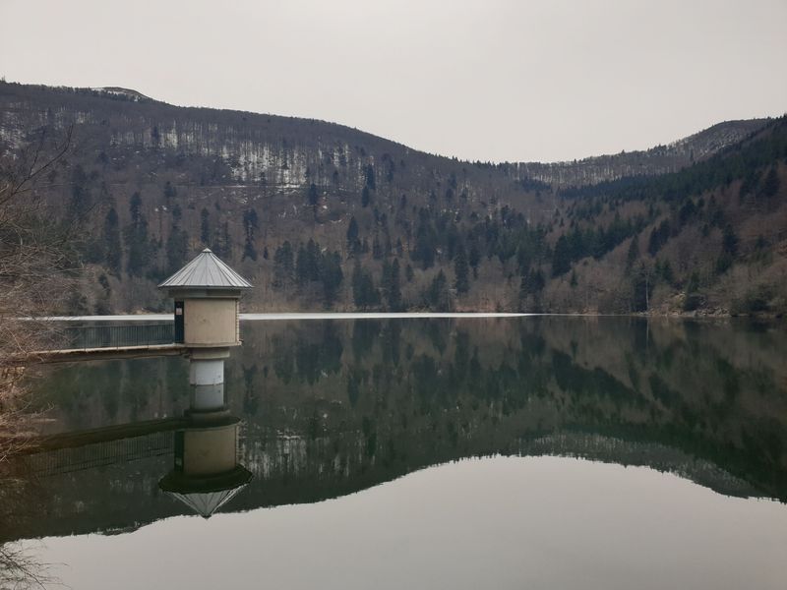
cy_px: 295
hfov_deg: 67.3
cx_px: 394
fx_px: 591
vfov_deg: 53.1
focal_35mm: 26
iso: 50
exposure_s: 1/1623
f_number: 2.4
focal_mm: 4.3
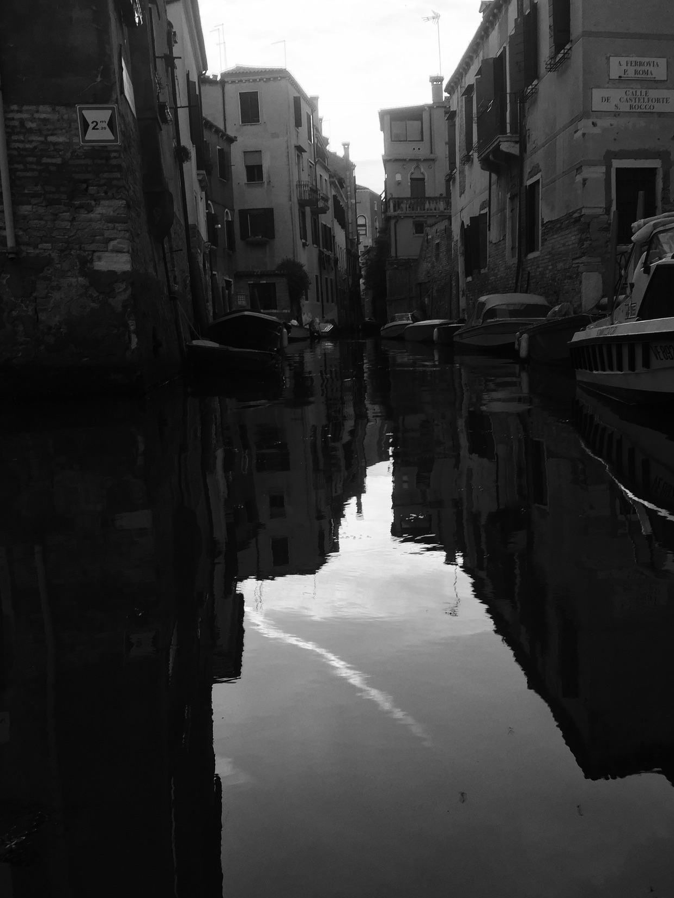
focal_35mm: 36
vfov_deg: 51.4
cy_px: 444
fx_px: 935
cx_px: 405
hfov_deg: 39.5
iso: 32
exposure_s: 1/50
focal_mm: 4.15
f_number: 2.2
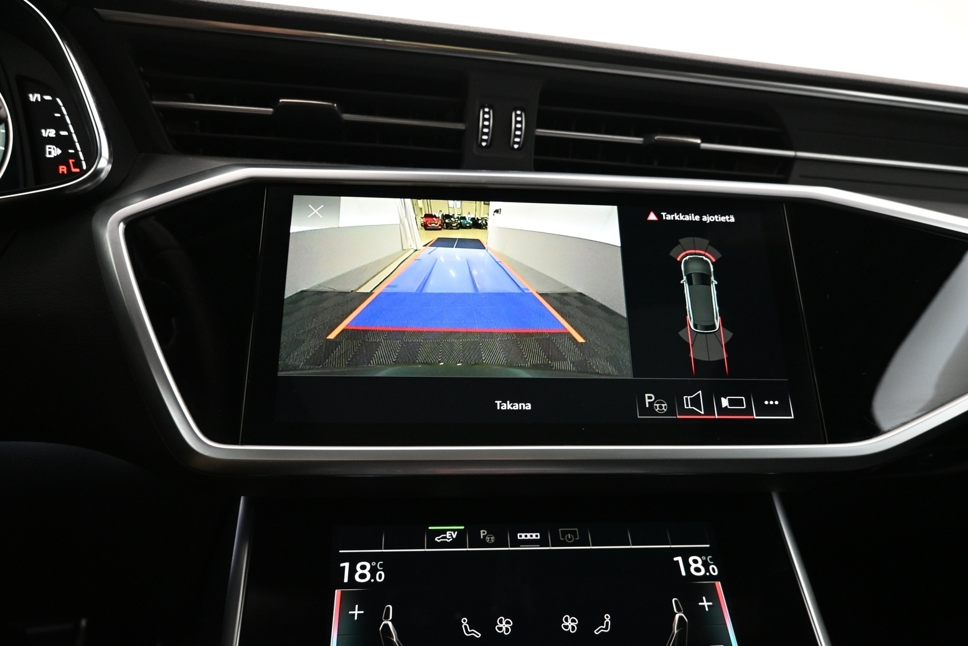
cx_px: 491
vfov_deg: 51.3
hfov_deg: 71.5
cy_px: 317
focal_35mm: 25
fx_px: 672
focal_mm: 16
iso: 1600
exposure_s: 1/20
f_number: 3.5
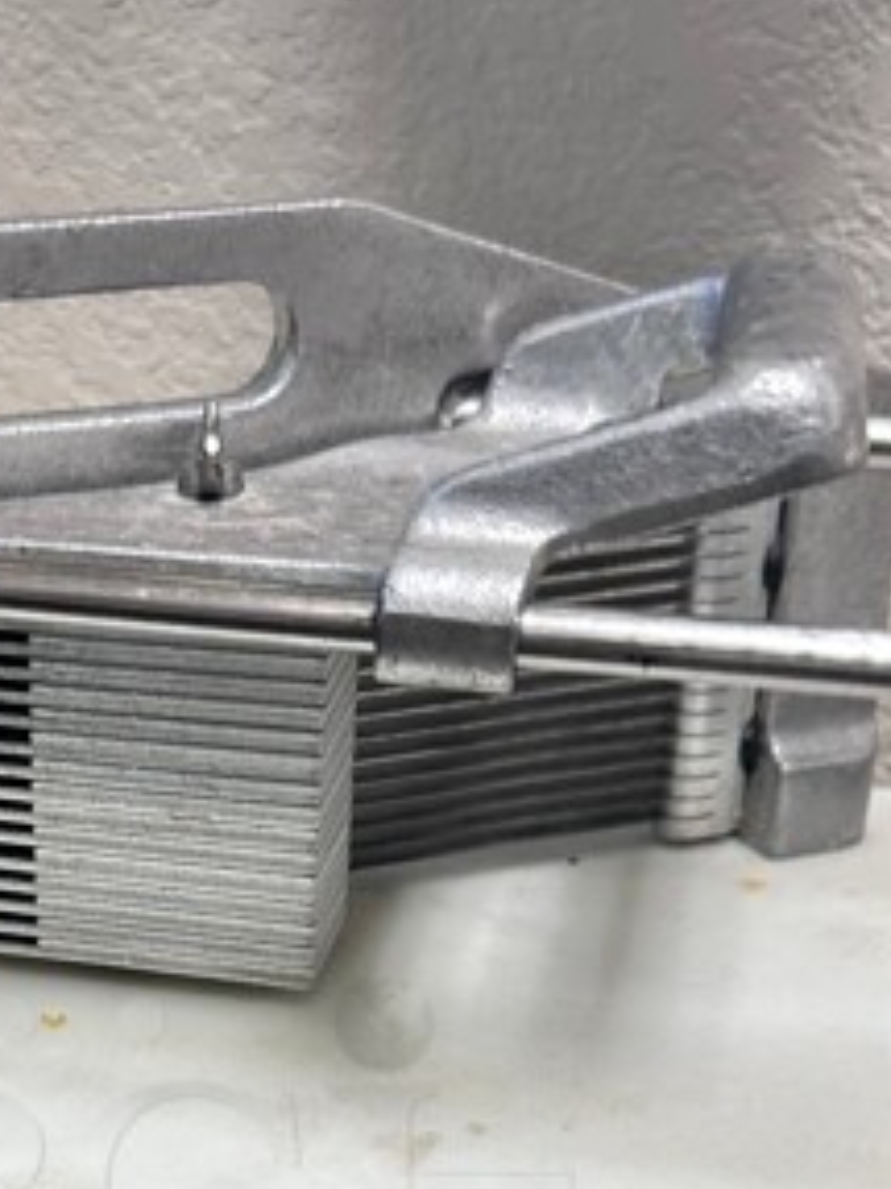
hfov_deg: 21.3
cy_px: 1191
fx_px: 2335
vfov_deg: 27.0
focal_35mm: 68
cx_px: 141
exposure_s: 1/60
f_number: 1.78
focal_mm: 6.86
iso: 160
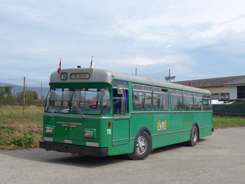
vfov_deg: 31.5
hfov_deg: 41.2
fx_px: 326
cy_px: 94
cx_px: 120
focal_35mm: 46
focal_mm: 9
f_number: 2.8
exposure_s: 1/1600
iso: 80
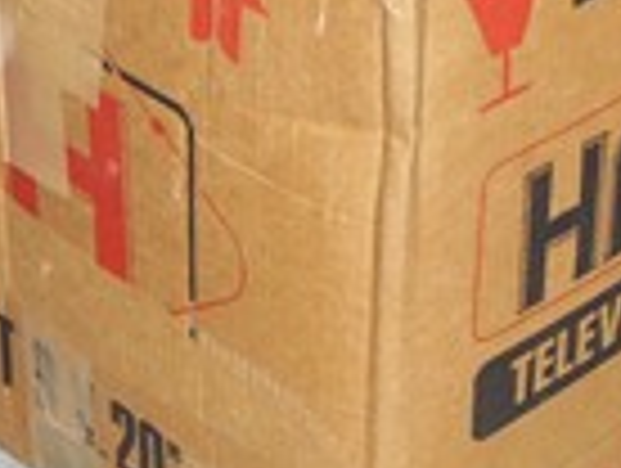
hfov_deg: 15.9
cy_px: 14
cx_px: 450
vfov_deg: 12.0
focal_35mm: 123
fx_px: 2210
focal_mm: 6.8
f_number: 3.6
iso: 250
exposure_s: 1/30
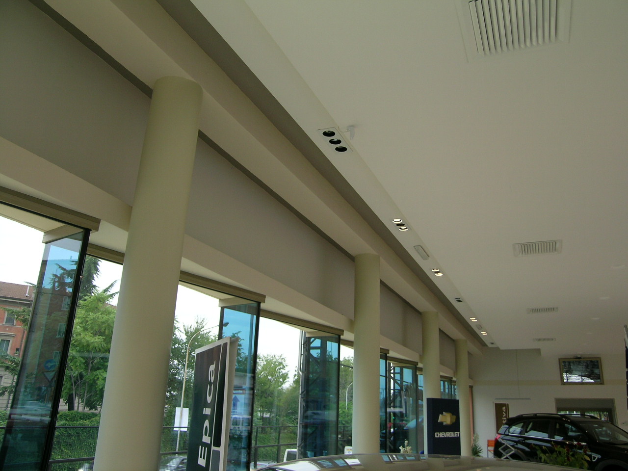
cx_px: 314
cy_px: 236
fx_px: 508
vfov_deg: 49.7
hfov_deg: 63.4
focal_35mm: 28
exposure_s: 1/89.9
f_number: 3.5
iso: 50
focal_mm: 5.8
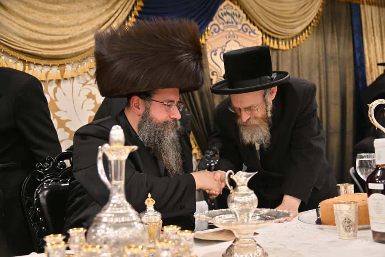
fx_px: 406
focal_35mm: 38
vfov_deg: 35.1
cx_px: 192
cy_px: 128
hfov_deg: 50.7
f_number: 4
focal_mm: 38
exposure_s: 1/320
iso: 500
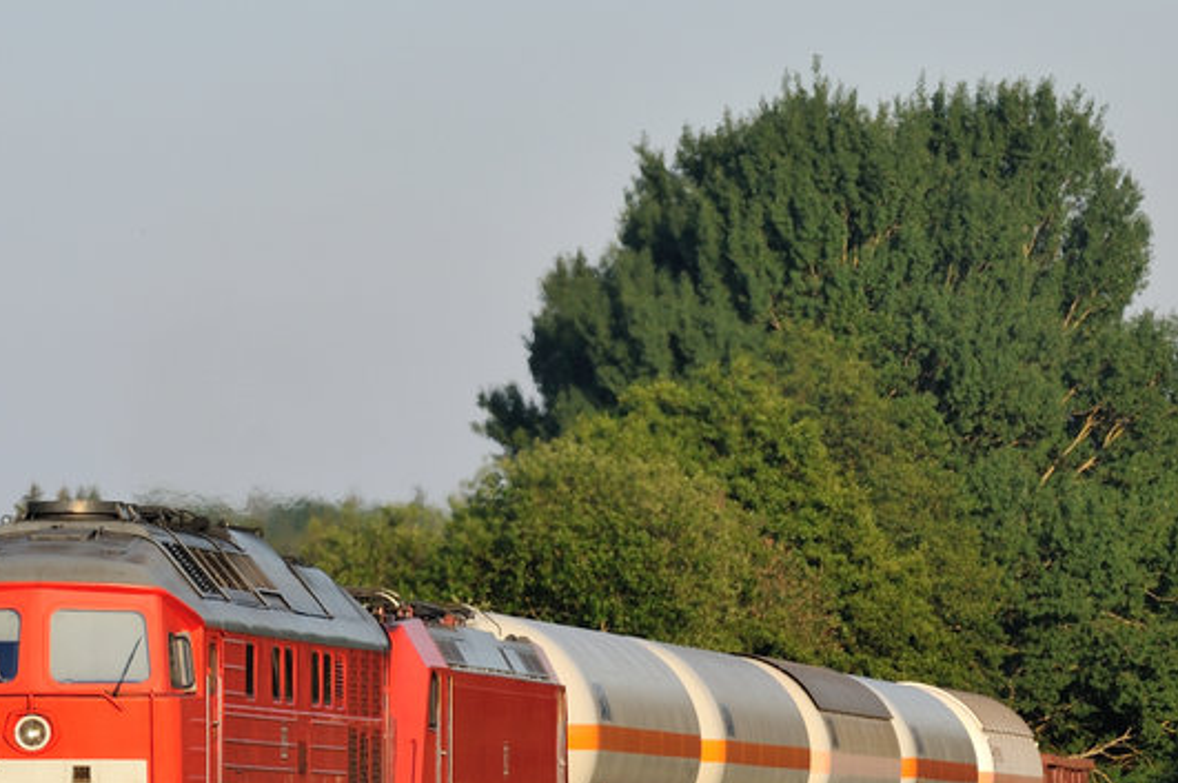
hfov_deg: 4.6
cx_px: 646
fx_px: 14776
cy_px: 772
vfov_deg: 3.0
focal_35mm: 452
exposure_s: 1/750
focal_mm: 200
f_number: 8
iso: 400
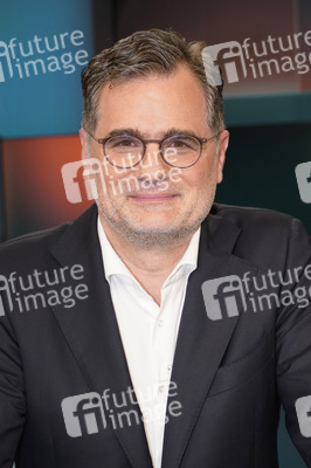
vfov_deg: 29.7
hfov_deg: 20.0
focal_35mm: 68
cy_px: 234
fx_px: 883
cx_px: 156
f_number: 5.6
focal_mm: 68
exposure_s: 1/125
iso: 2000
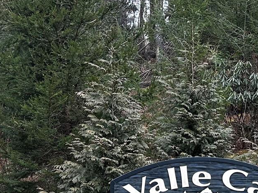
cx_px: 204
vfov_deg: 17.4
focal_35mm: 79
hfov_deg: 24.3
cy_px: 256
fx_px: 589
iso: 160
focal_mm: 6.86
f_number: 1.78
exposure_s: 1/121
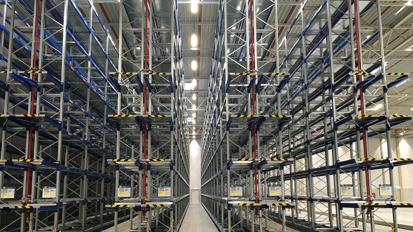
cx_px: 207
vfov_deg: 36.5
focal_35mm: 32
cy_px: 143
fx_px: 350
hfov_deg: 61.0
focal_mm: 4.15
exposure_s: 1/33
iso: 100
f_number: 2.2
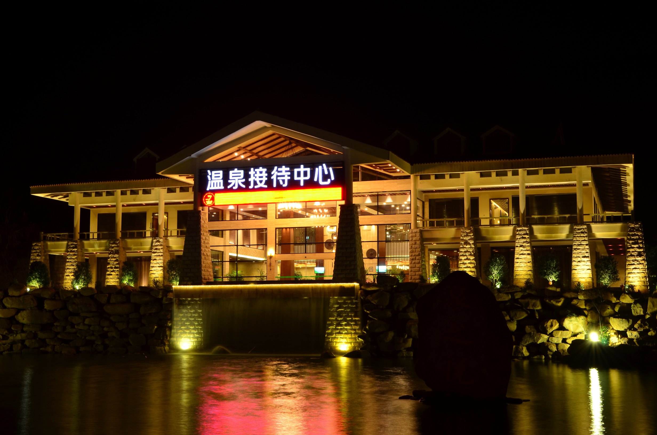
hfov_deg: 39.0
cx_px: 328
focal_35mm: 51
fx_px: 929
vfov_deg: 26.4
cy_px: 218
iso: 140
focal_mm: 34
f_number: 13
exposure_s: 4
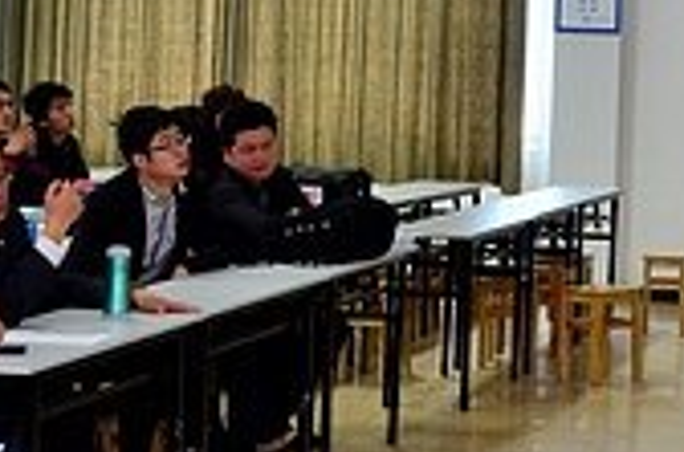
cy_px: -22
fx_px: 2236
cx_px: 794
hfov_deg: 16.7
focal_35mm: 118
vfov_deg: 11.4
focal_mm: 22
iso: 800
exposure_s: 1/50
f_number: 5.6
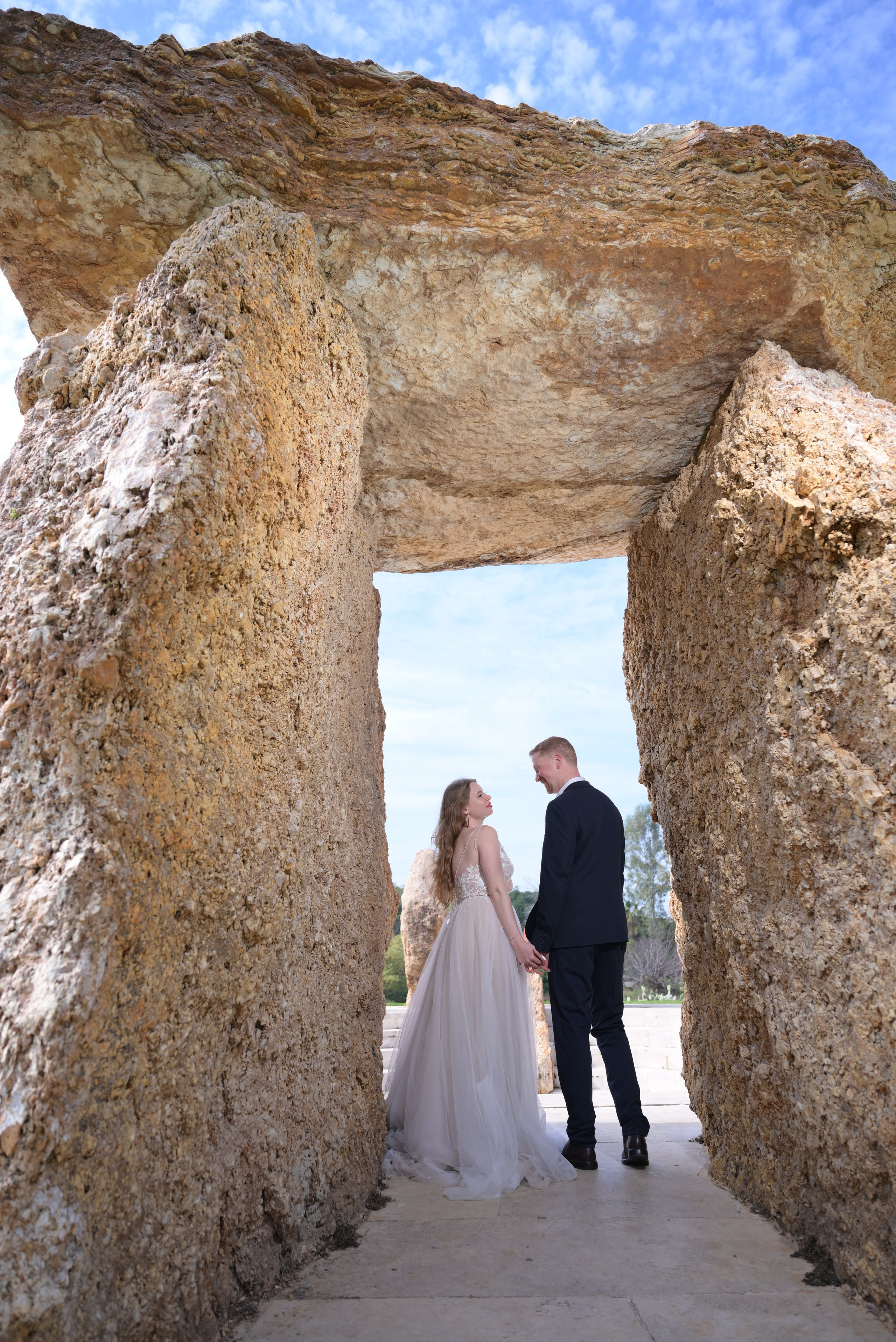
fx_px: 895
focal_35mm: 24
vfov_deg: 73.7
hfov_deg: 53.2
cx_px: 448
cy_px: 671
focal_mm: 24
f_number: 3.5
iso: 125
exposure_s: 1/800
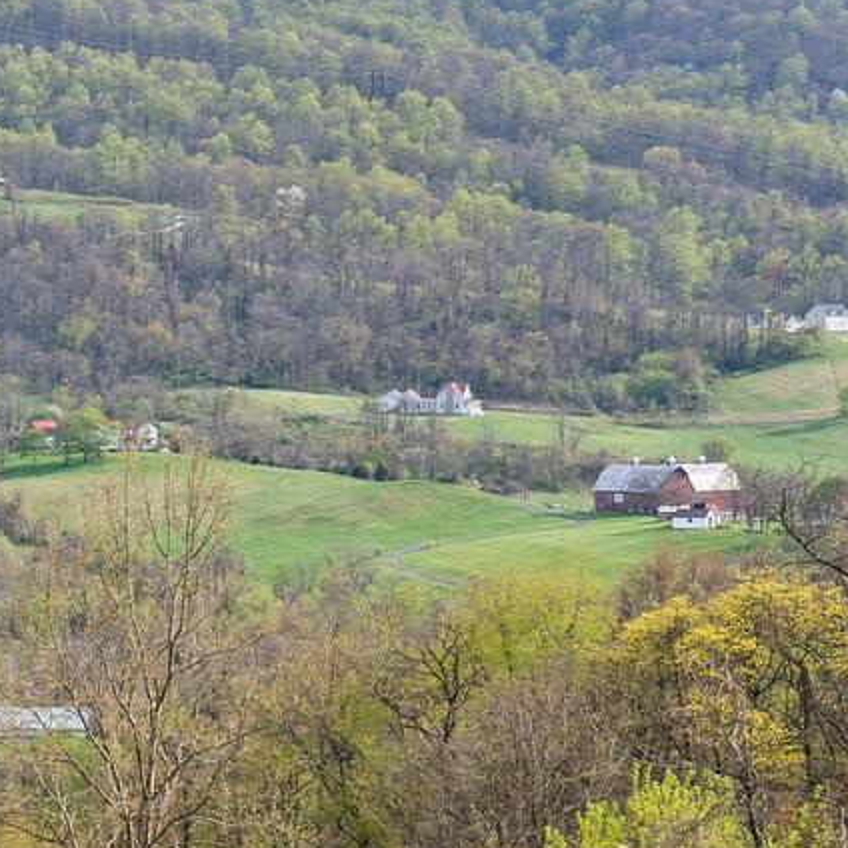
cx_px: -1196
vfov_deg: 11.1
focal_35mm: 156
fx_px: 4324
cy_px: 925
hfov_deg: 9.8
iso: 400
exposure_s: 1/320
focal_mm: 38
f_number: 8
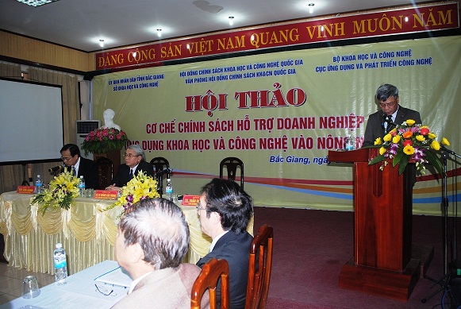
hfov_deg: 67.3
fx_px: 346
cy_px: 154
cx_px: 230
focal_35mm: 27
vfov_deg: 48.1
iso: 200
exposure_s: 1/60
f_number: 3.5
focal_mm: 18
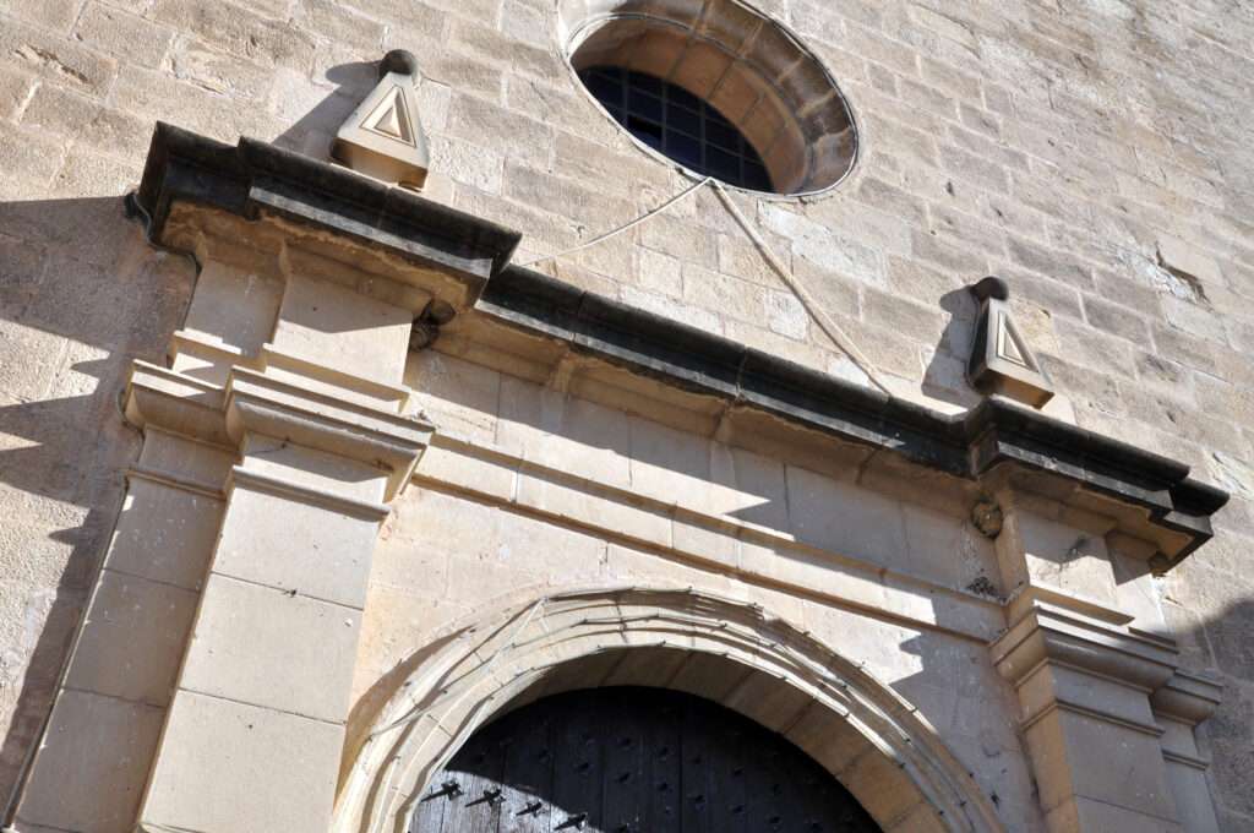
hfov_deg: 45.0
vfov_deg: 30.8
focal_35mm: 44
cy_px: 416
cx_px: 627
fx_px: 1513
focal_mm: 29
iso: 400
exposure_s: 1/400
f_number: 11
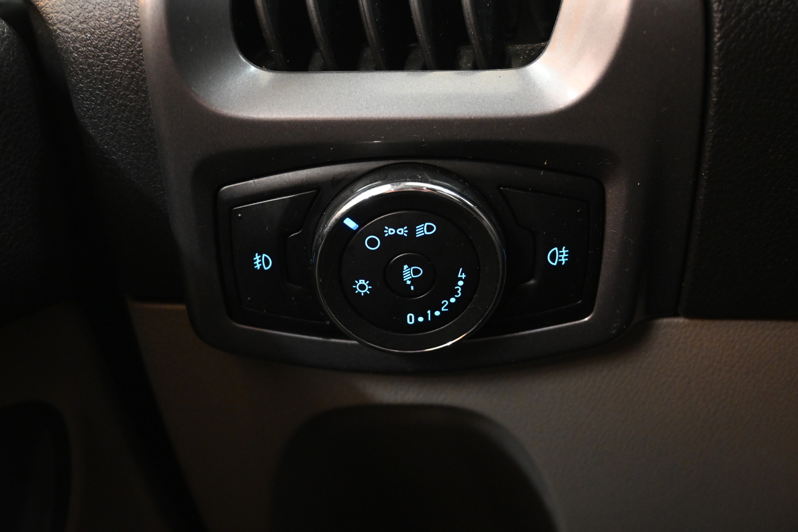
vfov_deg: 34.2
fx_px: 864
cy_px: 266
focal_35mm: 39
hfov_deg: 49.6
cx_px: 399
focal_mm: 26
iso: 3200
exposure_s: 1/30
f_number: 4.5
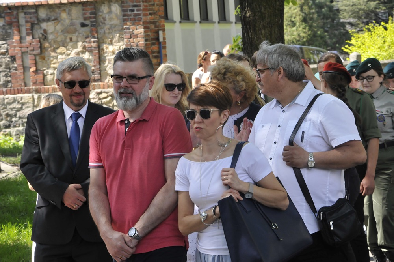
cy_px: 131
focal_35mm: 112
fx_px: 1230
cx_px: 197
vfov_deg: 12.1
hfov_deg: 18.2
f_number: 9
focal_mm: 75
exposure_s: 1/320
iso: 800
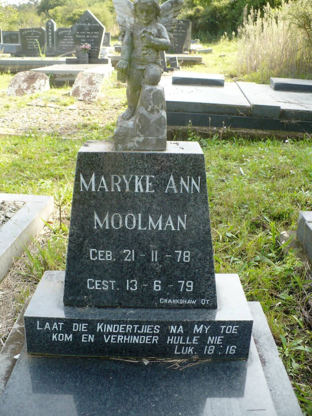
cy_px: 208
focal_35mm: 37
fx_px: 445
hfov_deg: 38.7
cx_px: 156
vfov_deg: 50.1
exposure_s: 1/160
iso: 100
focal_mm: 6.1
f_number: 2.8
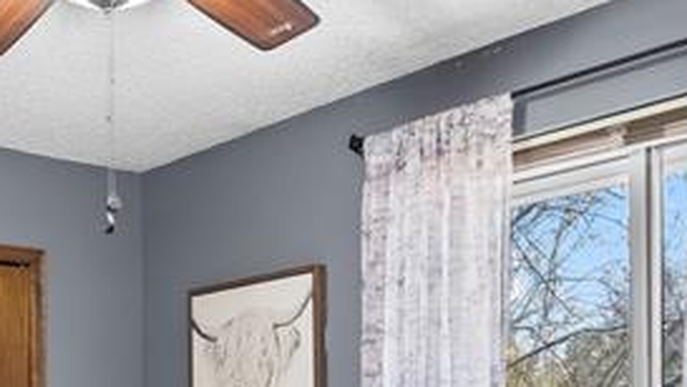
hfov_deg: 36.2
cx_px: 111
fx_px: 1003
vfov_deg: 20.6
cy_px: 450
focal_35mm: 55
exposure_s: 1.3
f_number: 8
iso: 500
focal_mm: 14
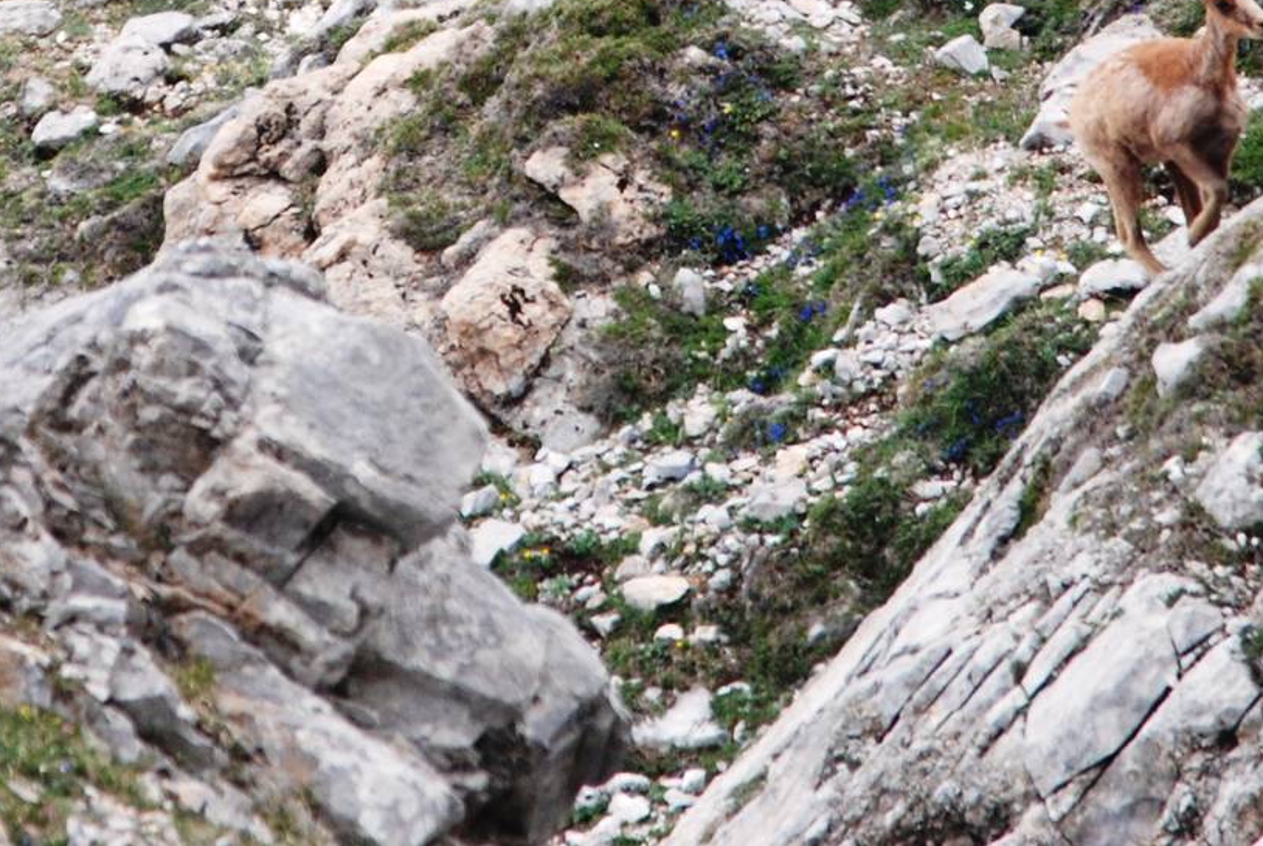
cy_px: 38
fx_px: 51812
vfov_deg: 0.9
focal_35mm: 1475
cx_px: 923
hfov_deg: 1.4
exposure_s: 1/400
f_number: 6.3
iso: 400
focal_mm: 500
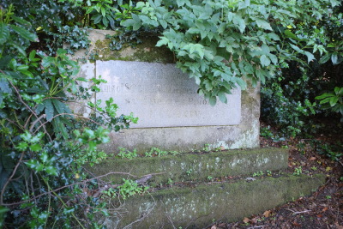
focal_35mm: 35
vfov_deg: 37.9
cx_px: 172
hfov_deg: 54.4
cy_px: 114
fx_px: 334
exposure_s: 1/125
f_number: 3.2
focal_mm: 23
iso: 800
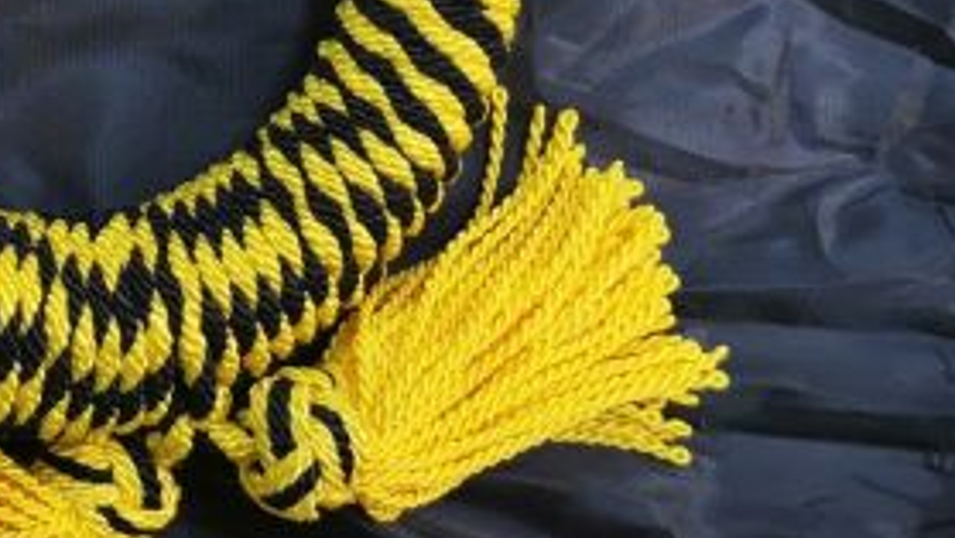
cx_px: -27
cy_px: -63
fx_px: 2001
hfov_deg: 25.4
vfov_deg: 14.9
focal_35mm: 79
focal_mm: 5.56
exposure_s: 1/50
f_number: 1.6
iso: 160
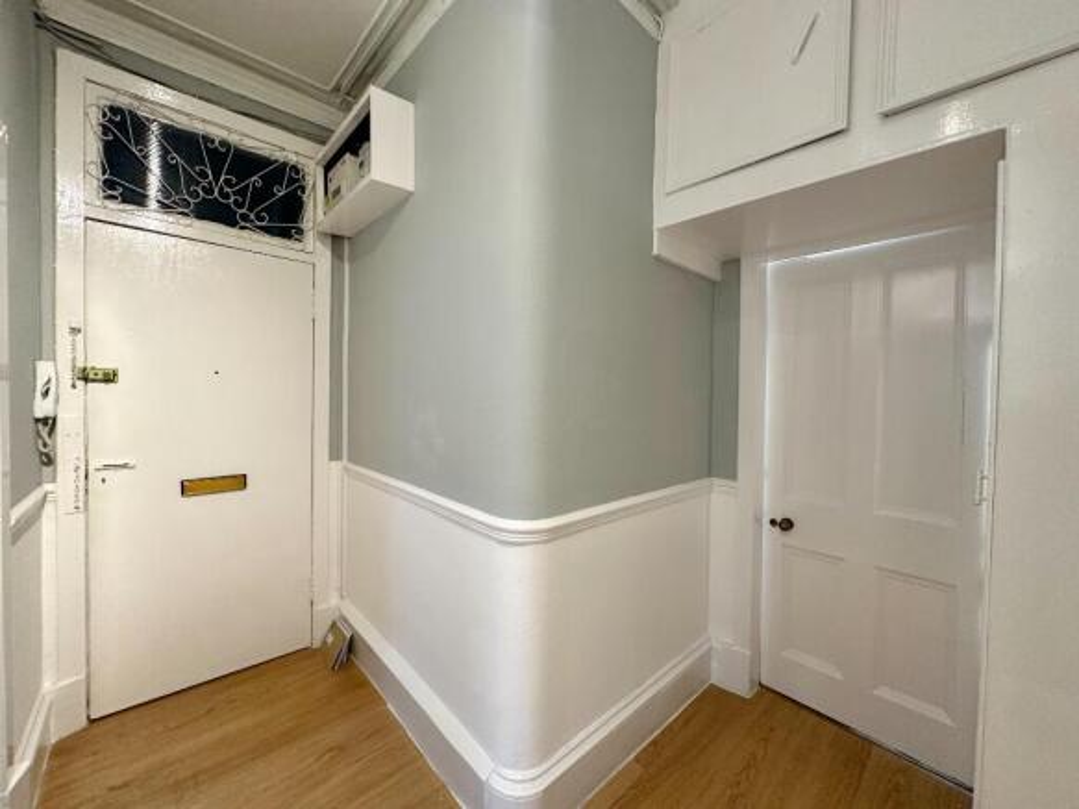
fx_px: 436
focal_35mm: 14
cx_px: 540
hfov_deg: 102.1
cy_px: 404
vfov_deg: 85.7
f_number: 2.2
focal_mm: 2.22
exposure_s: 1/50
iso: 250
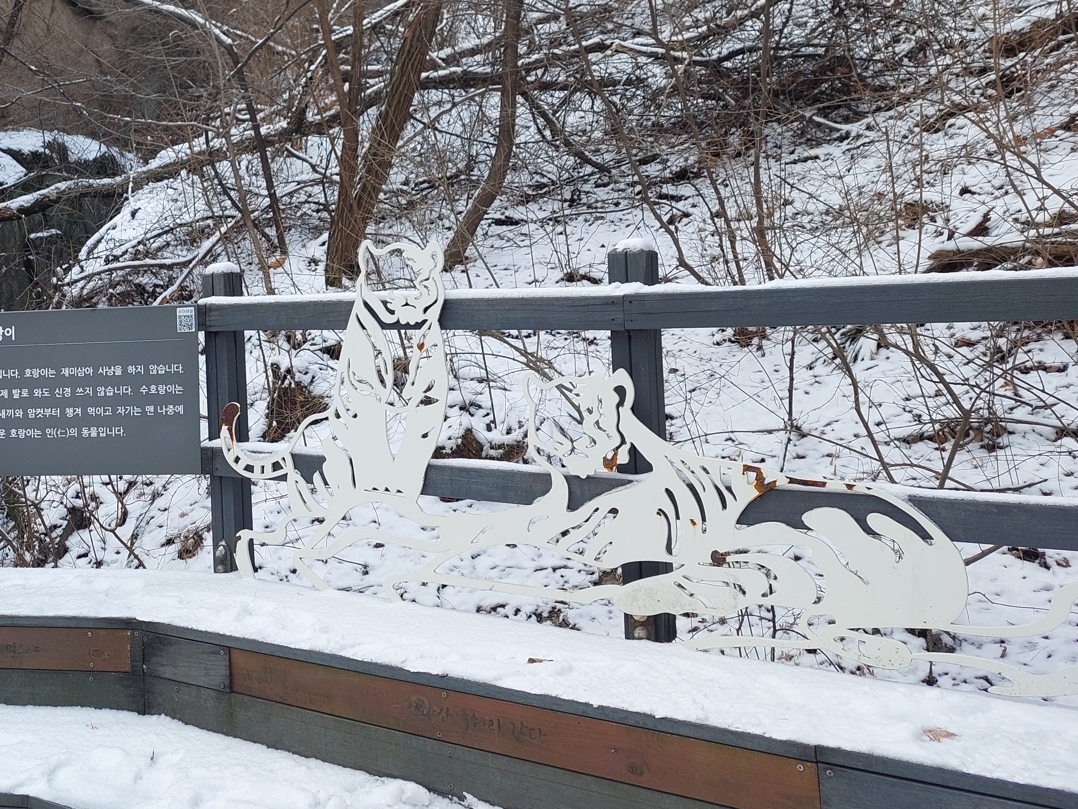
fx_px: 1215
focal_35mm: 39
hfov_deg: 46.1
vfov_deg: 36.2
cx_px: 263
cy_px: 232
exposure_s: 1/334
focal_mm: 5.23
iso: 40
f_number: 1.8
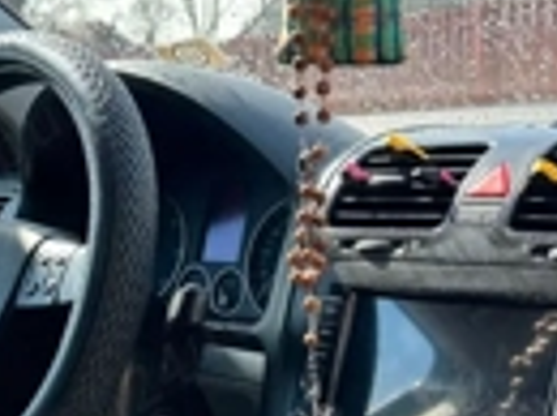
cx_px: 210
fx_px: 1189
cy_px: 455
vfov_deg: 19.1
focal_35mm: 74
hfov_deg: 26.3
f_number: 1.78
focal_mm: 6.86
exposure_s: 1/623
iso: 80
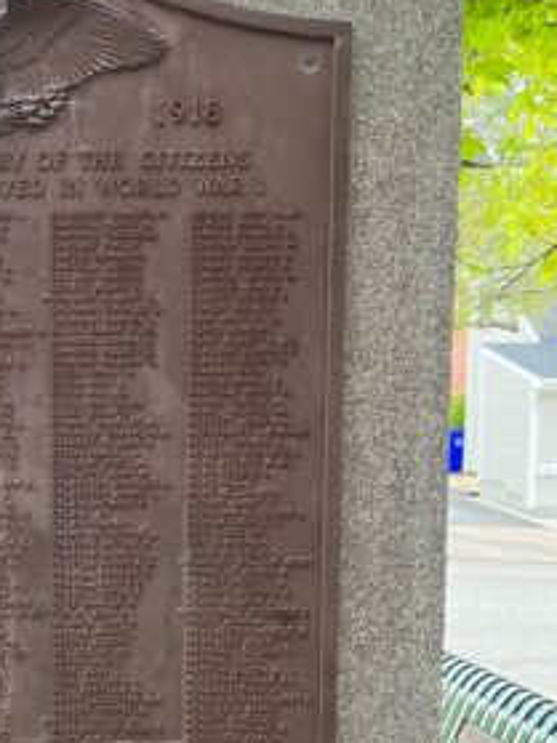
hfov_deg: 24.8
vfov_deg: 33.8
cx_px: -8
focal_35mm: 56
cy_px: 533
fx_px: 1202
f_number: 1.6
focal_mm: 5.1
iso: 100
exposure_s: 1/121
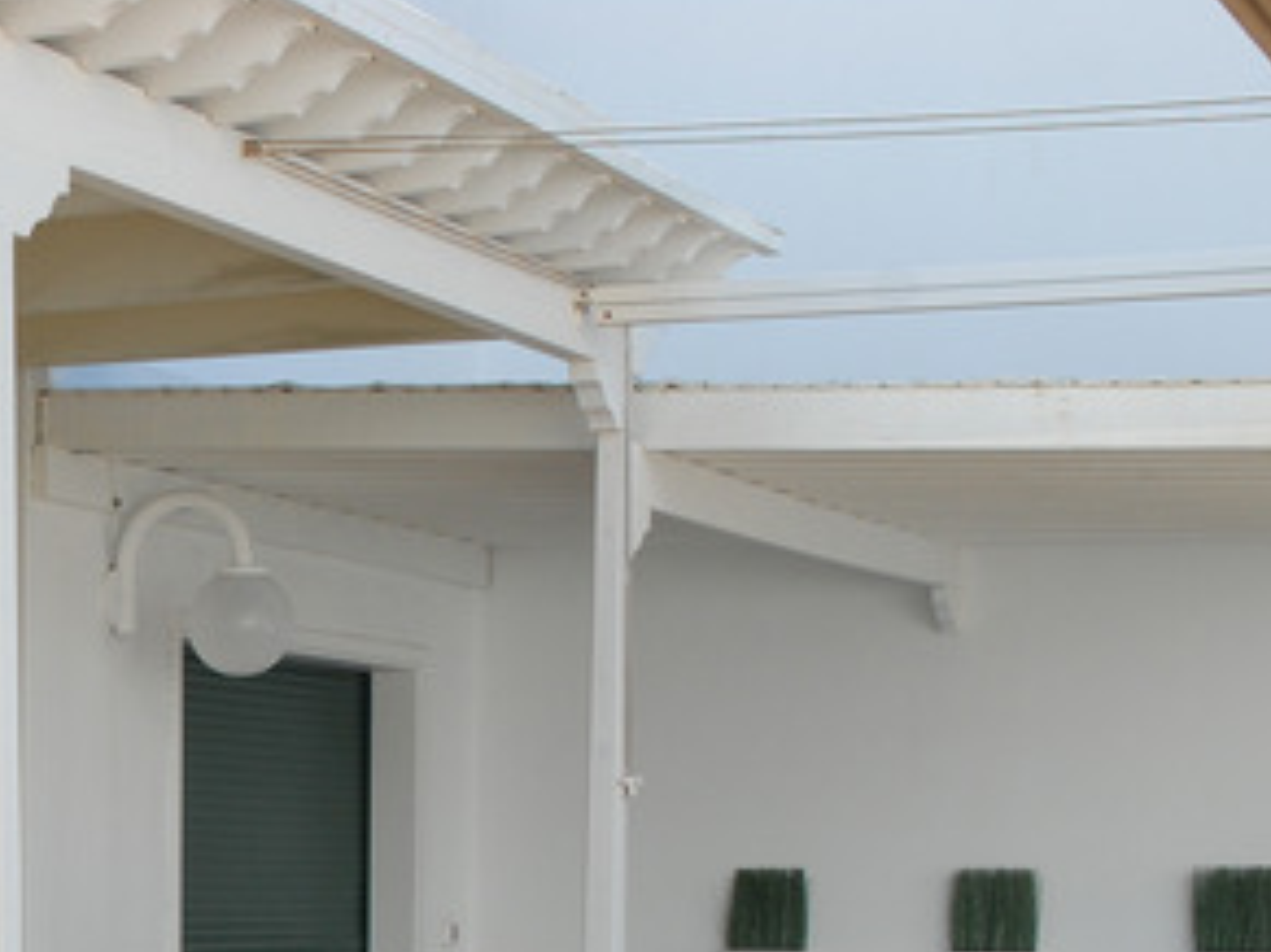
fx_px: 3645
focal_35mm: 99
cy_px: 1162
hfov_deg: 18.8
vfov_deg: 14.4
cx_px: -227
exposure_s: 1/200
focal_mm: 25
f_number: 8
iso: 250
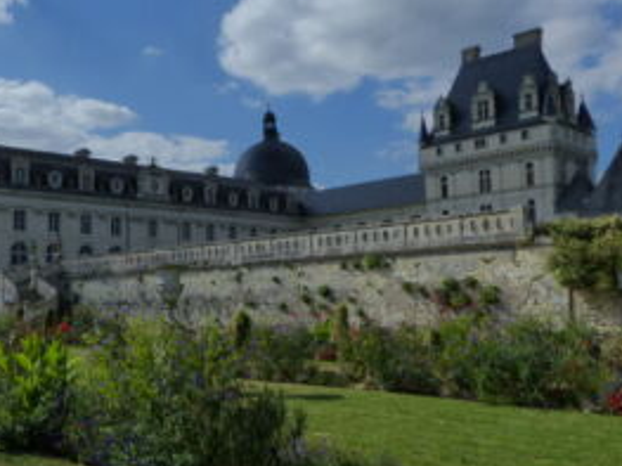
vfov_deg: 37.6
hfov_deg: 48.0
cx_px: 194
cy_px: 260
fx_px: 682
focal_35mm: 38
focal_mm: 4.5
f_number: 8
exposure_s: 1/1000
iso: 200
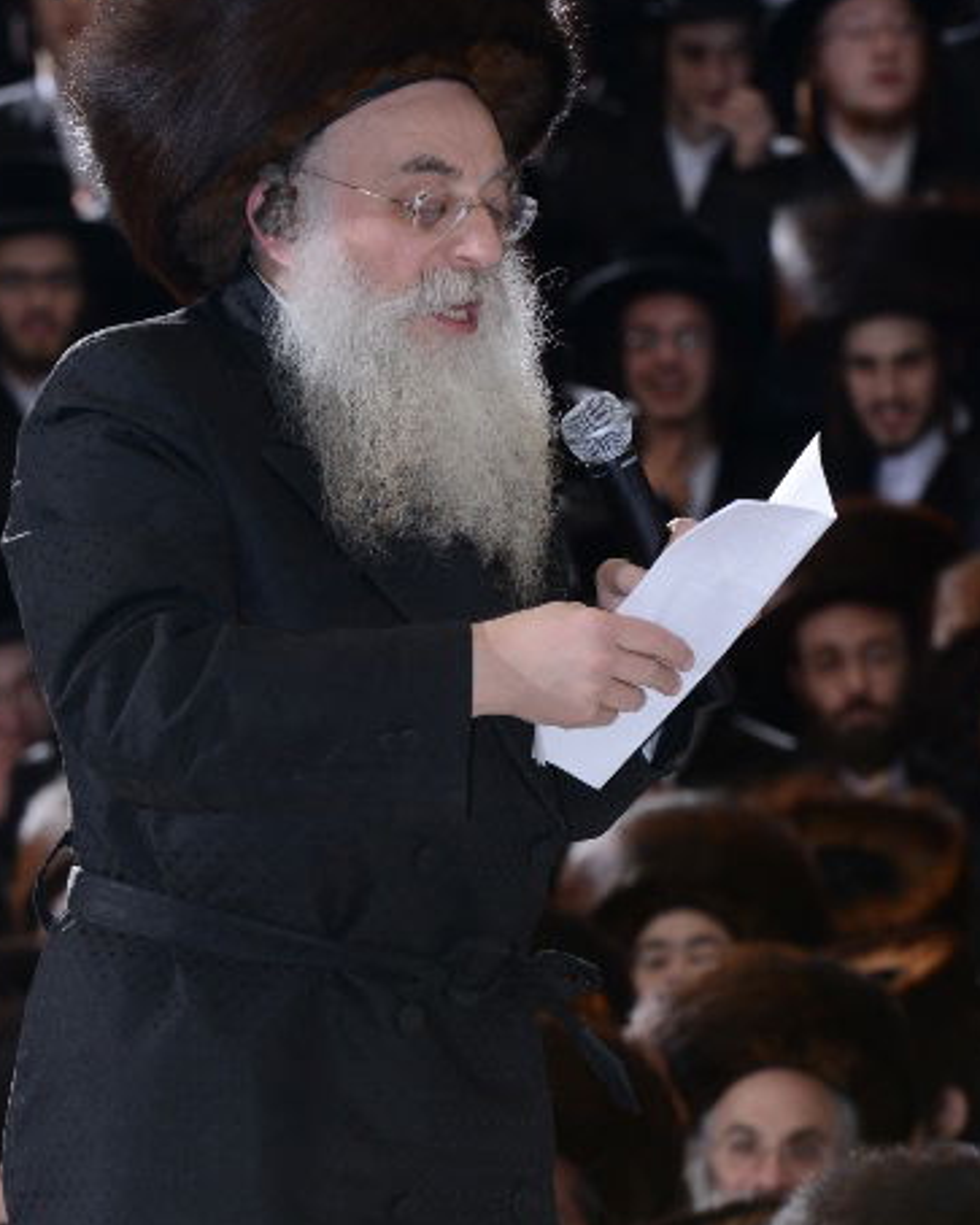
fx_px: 14217
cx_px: 321
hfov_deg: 3.9
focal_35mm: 392
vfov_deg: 4.9
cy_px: 672
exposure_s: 1/200
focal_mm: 185
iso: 640
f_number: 8
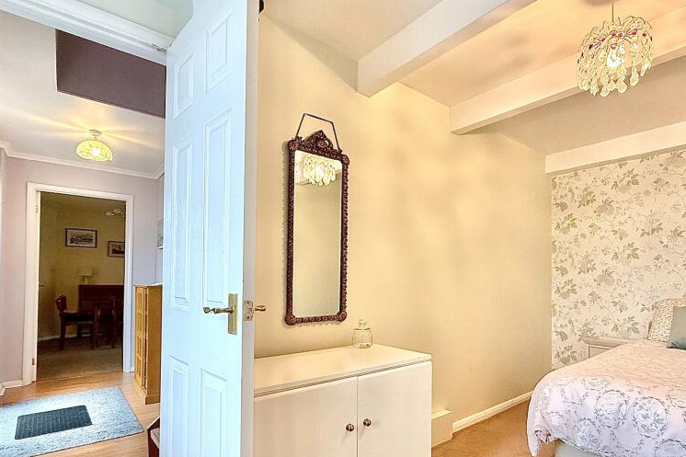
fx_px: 381
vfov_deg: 61.4
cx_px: 409
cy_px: 274
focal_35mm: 20
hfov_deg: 83.0
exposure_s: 1/100
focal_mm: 2.22
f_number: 2.2
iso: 320
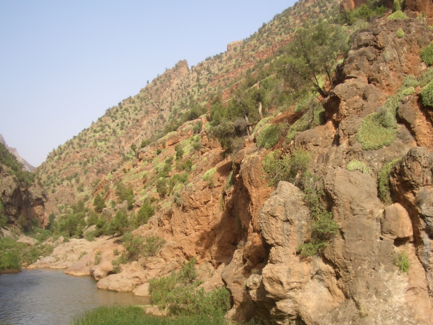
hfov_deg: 46.8
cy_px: 181
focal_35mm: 40
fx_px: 500
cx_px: 230
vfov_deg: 35.9
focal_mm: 5.8
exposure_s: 1/250
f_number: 4.3
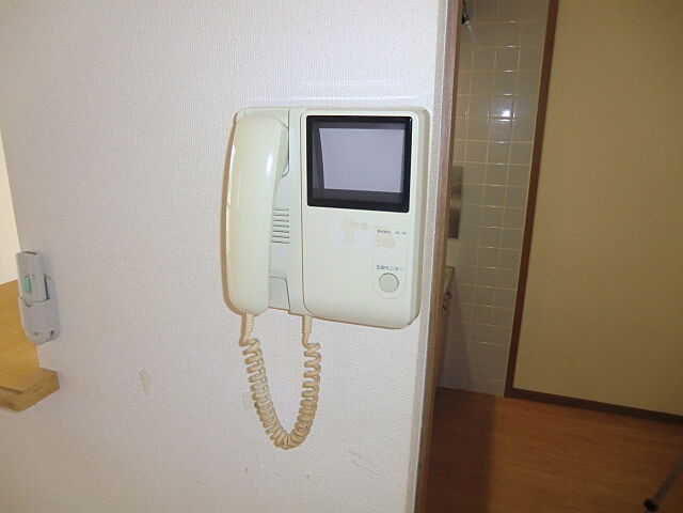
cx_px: 342
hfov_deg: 71.6
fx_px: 474
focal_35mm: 24
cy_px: 256
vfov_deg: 56.8
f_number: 3.2
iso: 400
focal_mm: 4.3
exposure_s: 1/60
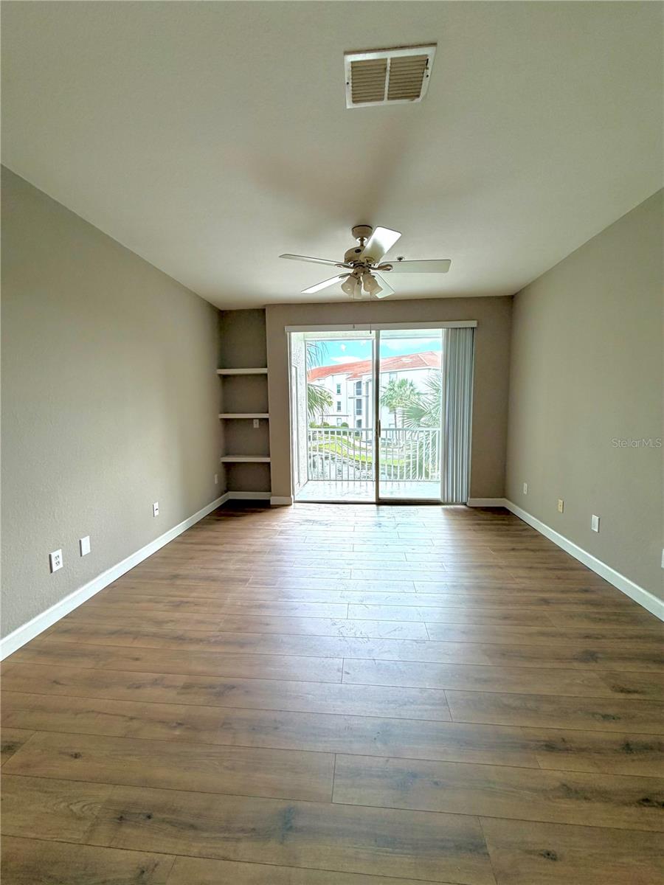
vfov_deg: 102.1
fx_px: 358
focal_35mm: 14
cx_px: 332
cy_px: 442
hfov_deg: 85.7
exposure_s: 1/120
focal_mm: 2.22
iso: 125
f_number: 2.2
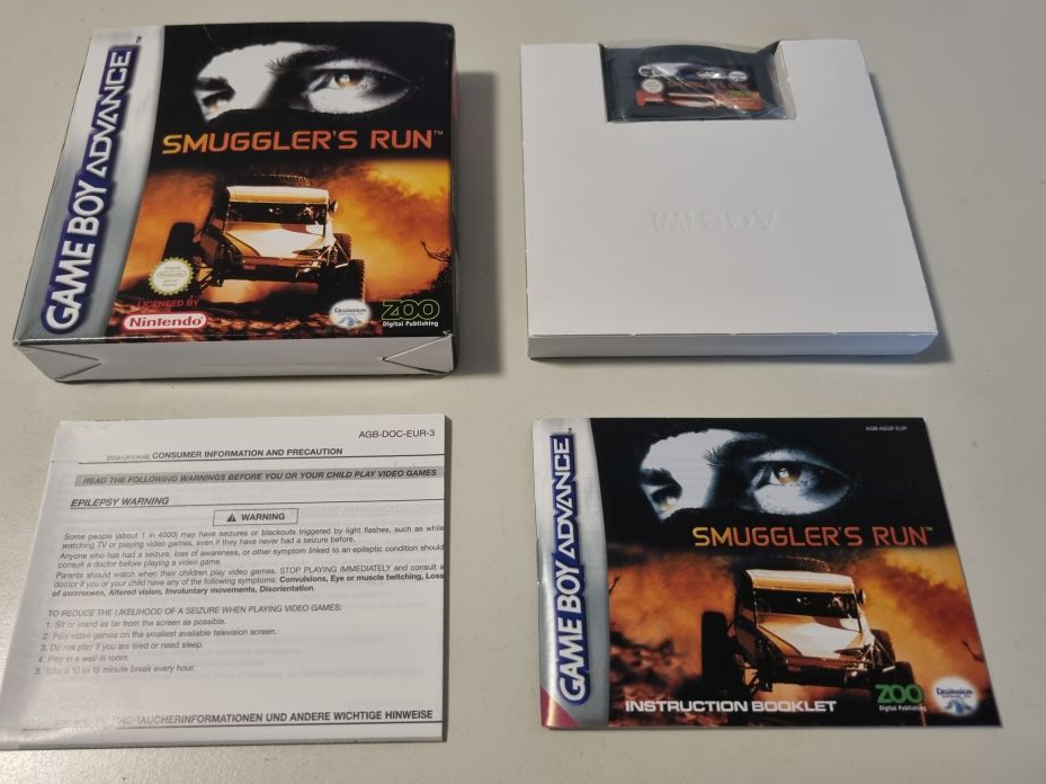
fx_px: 846
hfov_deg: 63.4
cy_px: 398
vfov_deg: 49.7
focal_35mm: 28
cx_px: 493
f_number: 1.8
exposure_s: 1/50
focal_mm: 5.4
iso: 200
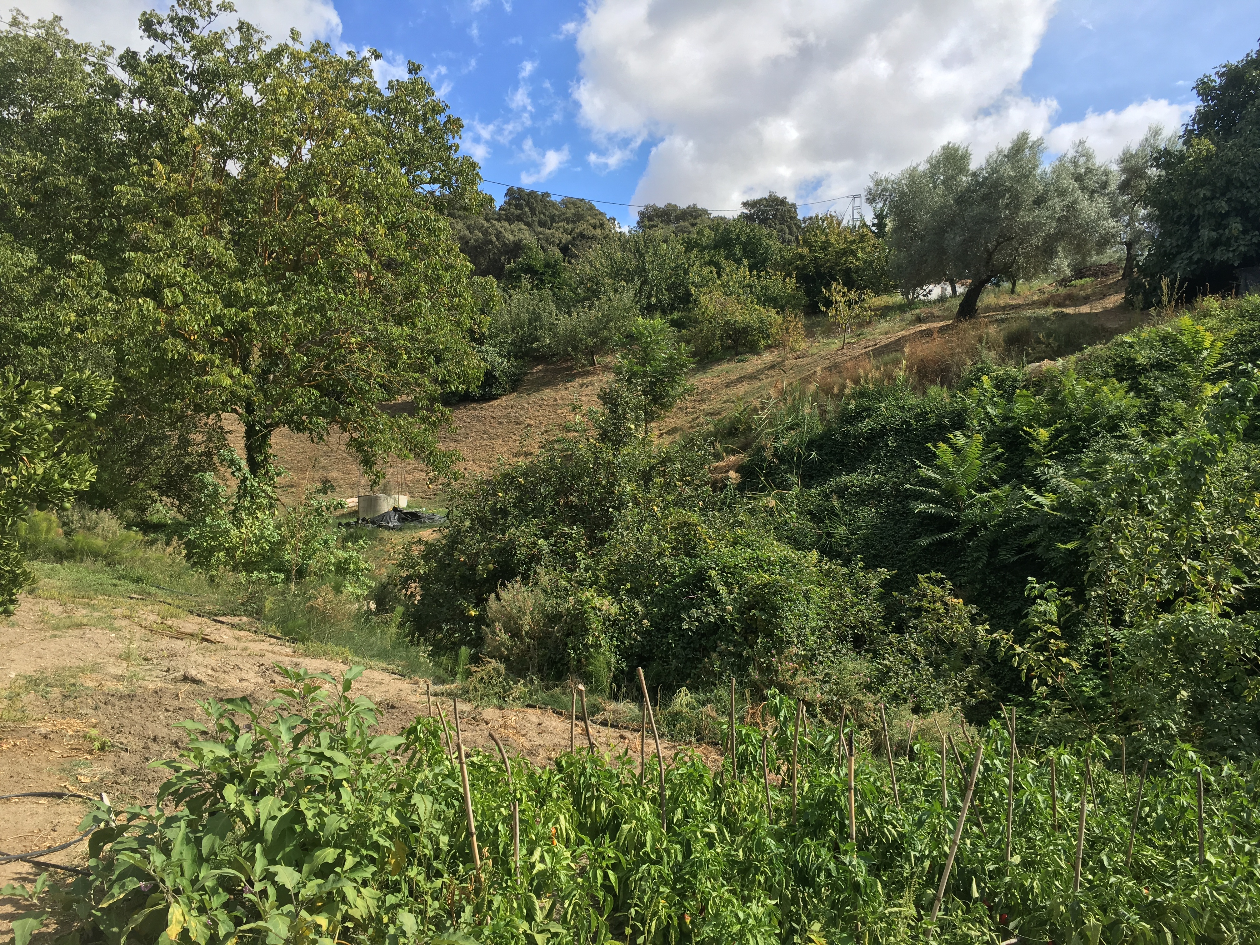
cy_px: 472
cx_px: 630
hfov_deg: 61.7
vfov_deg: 48.2
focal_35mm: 29
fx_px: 1056
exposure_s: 1/1099
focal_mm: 4.15
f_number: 2.2
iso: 25
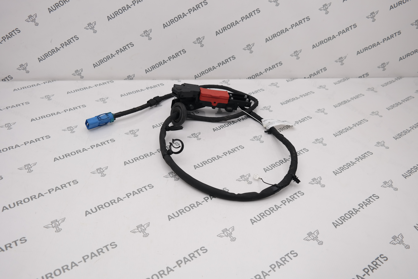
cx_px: 209
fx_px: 348
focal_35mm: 30
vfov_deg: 43.6
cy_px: 140
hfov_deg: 61.9
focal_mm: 20
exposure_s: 1/125
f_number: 4
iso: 100
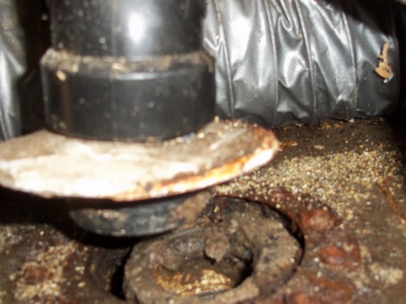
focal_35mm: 36
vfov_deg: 39.7
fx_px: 422
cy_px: 152
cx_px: 203
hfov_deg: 51.4
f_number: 3.1
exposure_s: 1/30
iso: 80
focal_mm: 6.5
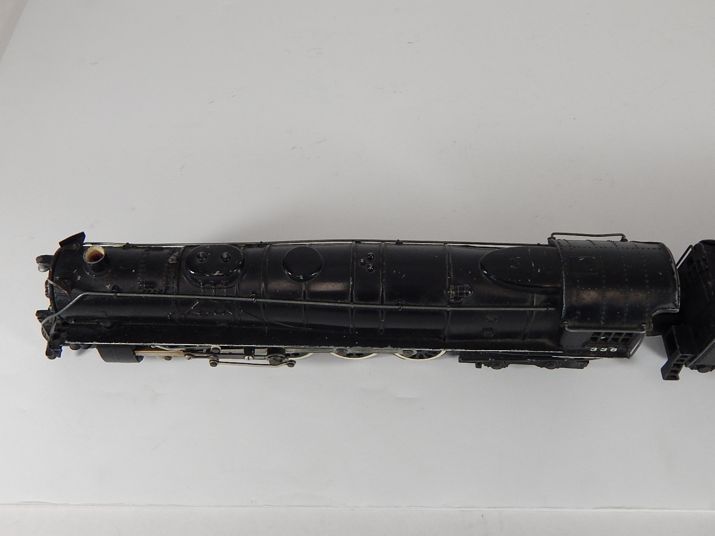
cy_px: 268
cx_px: 358
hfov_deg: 54.0
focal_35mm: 34
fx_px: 702
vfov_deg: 41.8
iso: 400
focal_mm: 6.1
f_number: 3.3
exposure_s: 1/200
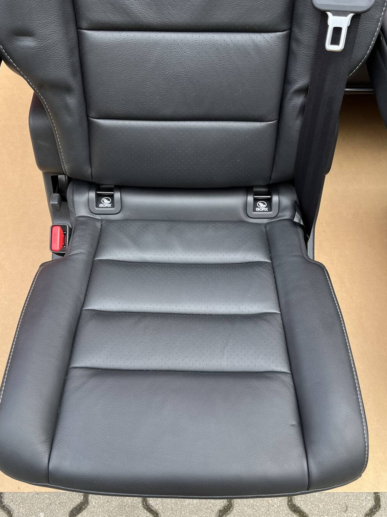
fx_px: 462
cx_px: 180
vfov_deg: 58.3
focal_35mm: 31
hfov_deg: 45.4
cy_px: 269
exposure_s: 1/329
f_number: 1.6
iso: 50
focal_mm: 5.1
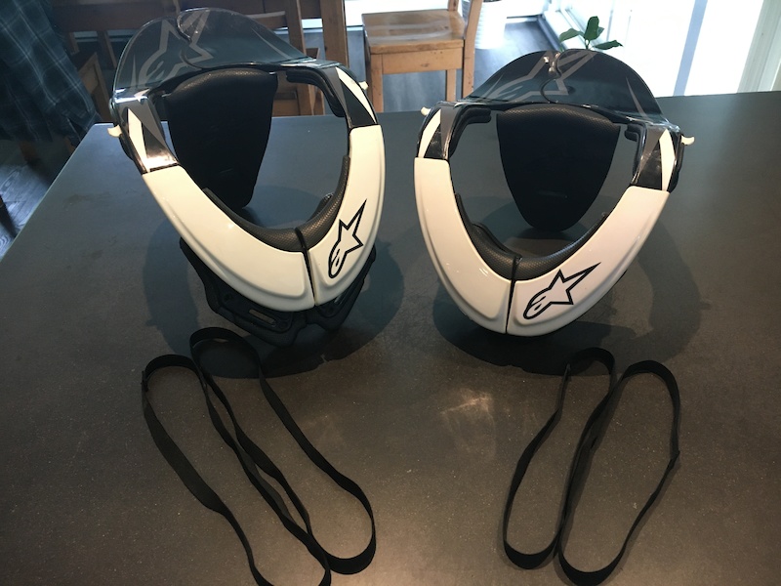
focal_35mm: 29
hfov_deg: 61.7
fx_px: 654
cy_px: 293
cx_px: 390
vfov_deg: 48.2
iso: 125
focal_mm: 4.15
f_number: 2.2
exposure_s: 1/30
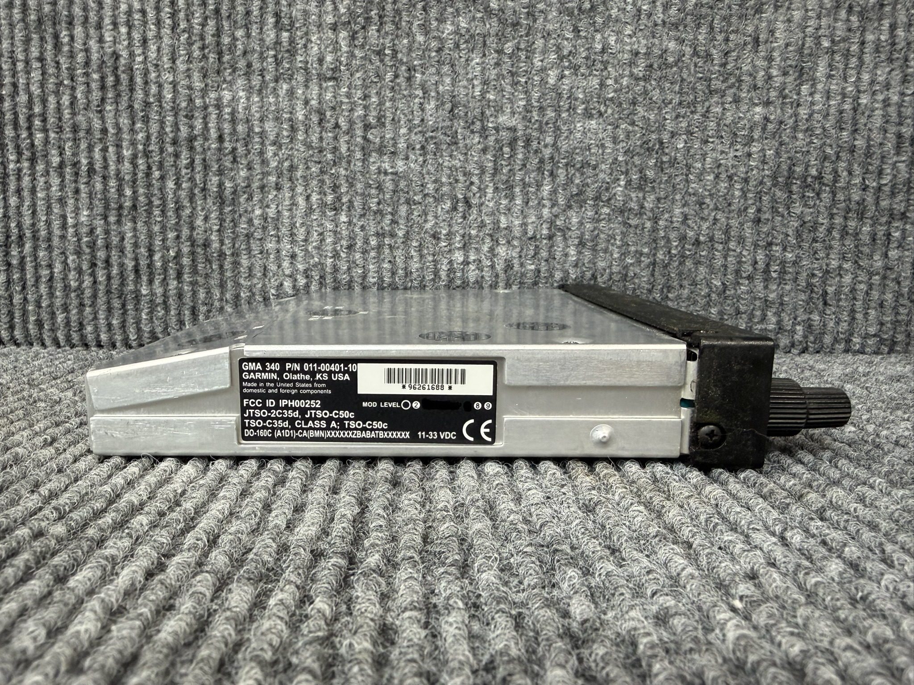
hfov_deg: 71.6
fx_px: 634
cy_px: 342
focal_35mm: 24
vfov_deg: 56.8
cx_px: 457
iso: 200
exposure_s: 1/60
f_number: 2.2
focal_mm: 2.22
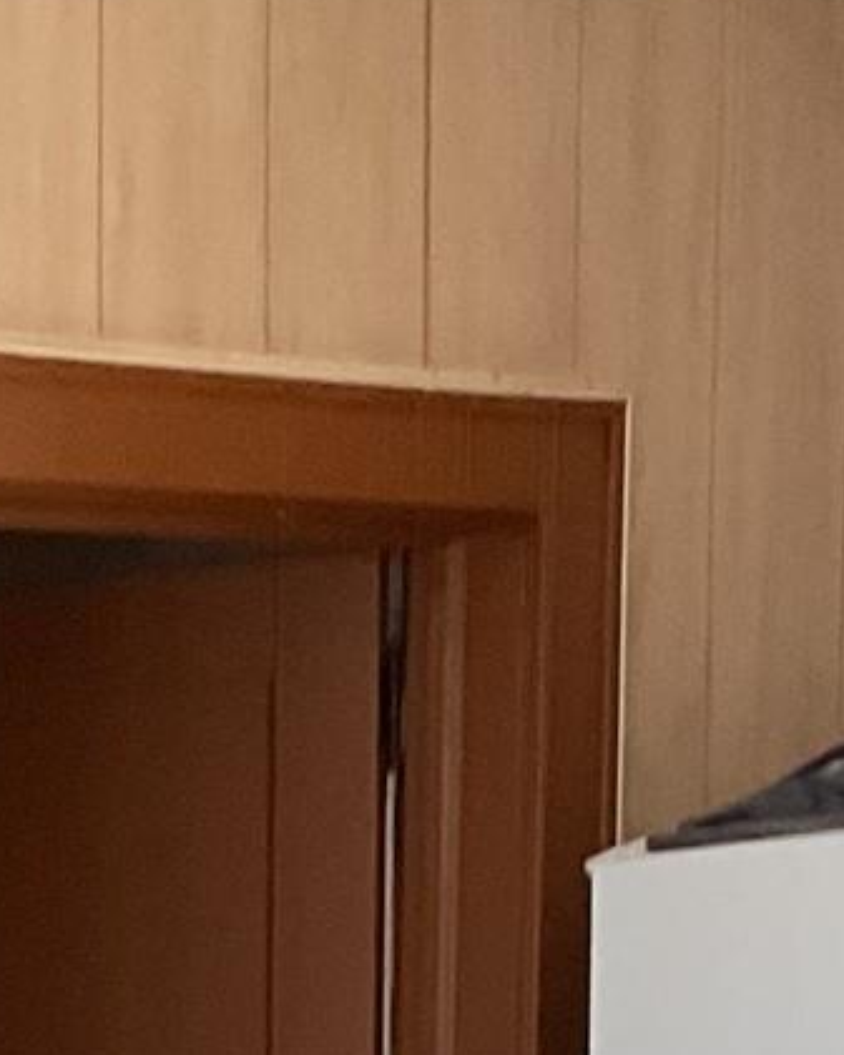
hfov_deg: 10.6
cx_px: -558
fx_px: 4309
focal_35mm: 138
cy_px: 1891
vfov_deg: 12.7
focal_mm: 3
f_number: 1.8
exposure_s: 1/60
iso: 64
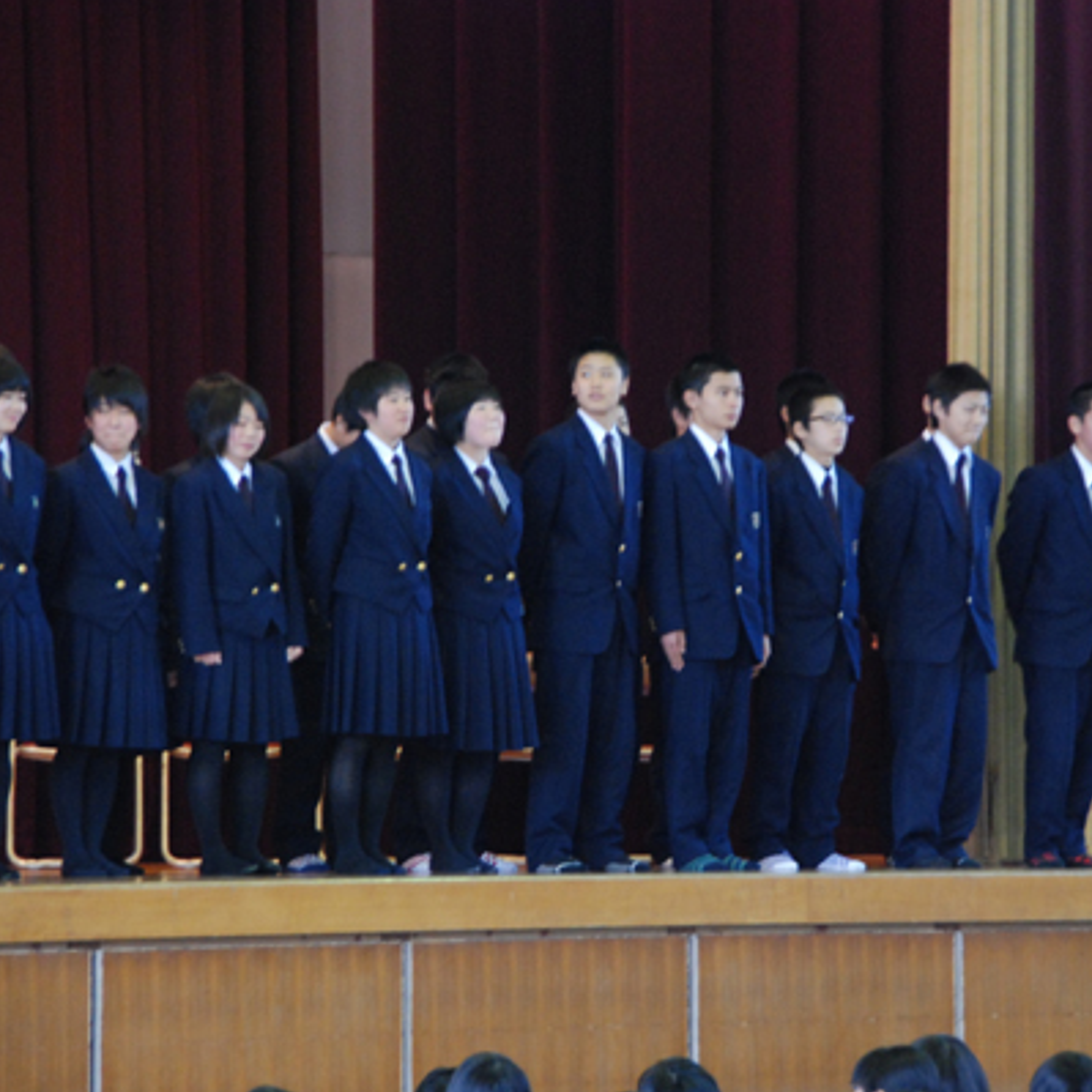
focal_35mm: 73
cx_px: 723
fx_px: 2605
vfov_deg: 23.7
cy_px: 545
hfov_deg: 23.6
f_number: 4.5
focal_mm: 38
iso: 1600
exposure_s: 1/60
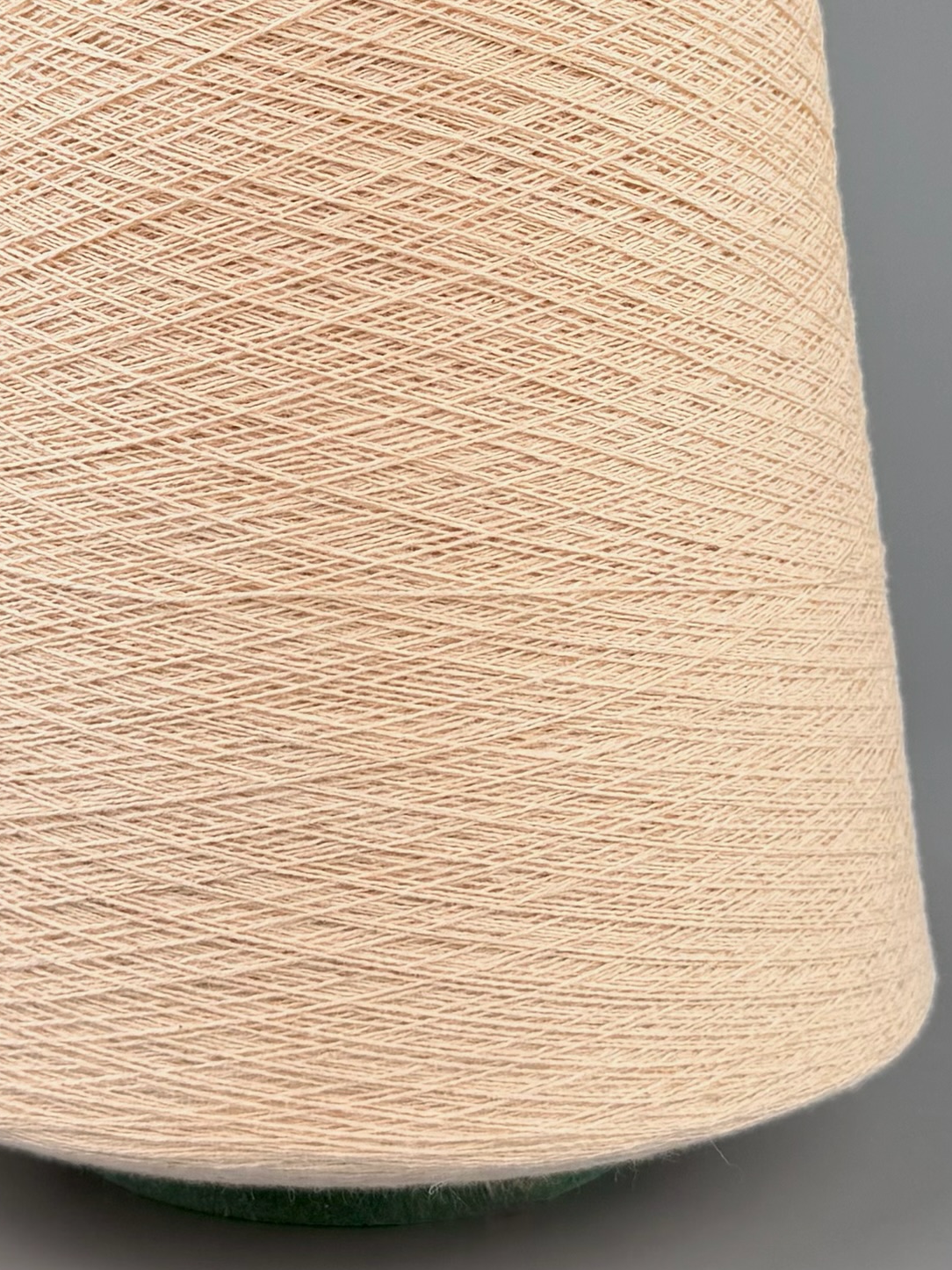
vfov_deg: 53.3
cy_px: 471
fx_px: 1247
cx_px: 352
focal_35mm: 34
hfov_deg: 41.5
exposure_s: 1/831
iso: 80
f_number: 1.78
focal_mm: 6.76
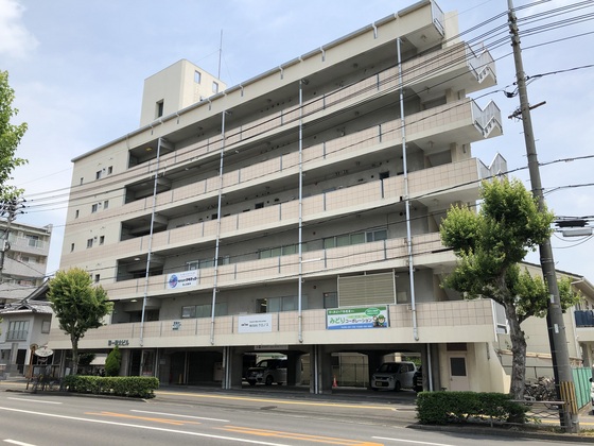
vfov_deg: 49.7
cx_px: 297
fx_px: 480
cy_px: 223
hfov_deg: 63.4
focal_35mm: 28
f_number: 1.8
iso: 20
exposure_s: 1/1517
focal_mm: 3.99
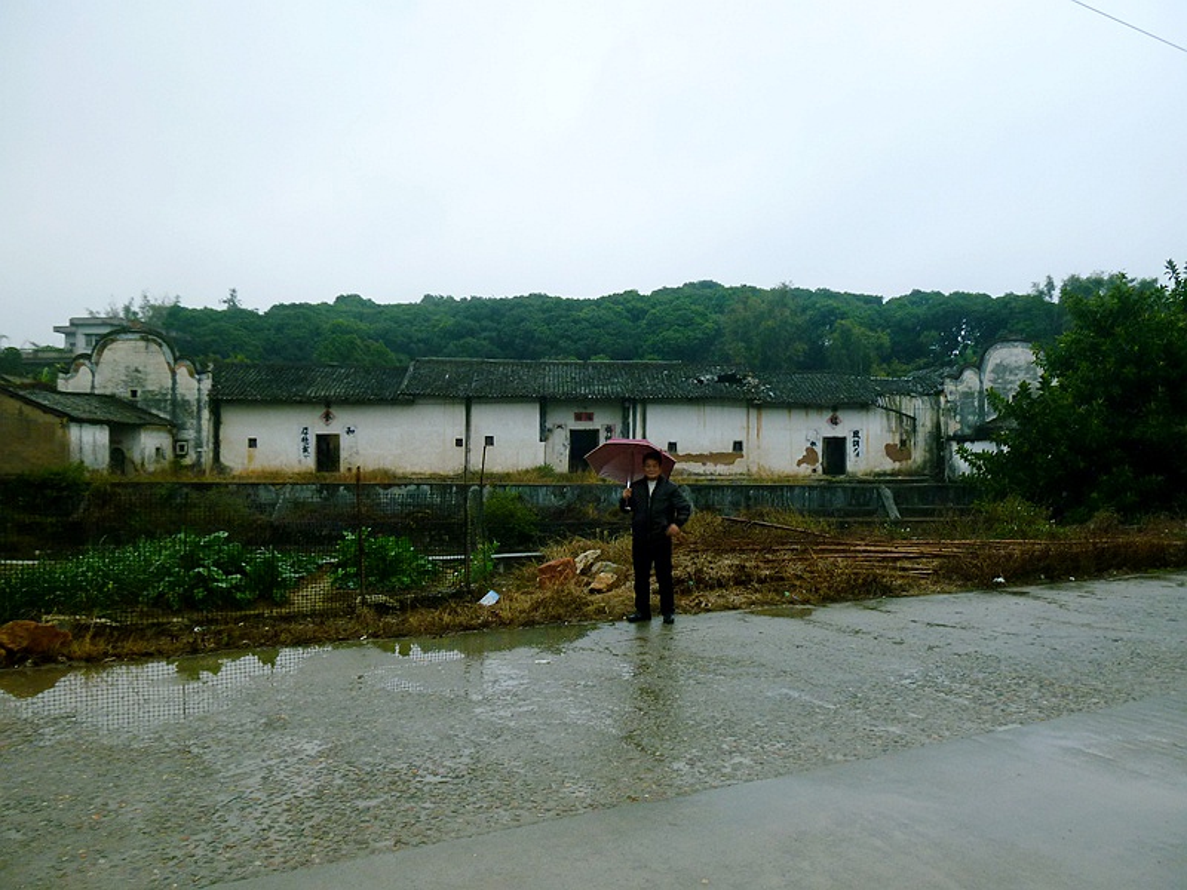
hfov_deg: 69.4
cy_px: 445
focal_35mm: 25
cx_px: 594
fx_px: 857
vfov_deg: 54.9
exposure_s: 1/30
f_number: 3.3
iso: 160
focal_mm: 4.5
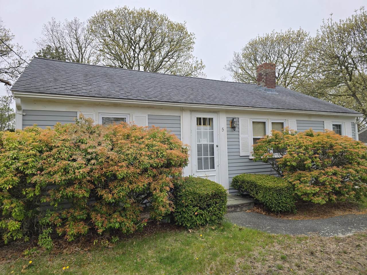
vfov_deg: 58.9
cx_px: 184
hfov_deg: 73.9
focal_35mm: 23
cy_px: 138
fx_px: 244
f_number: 1.7
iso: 12
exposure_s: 1/807
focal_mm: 6.3
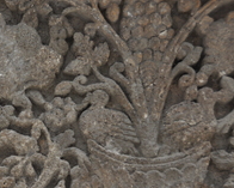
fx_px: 721
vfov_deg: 14.8
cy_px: 109
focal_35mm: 104
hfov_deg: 18.0
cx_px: 1
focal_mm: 36
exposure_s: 1/40
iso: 500
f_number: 4.2
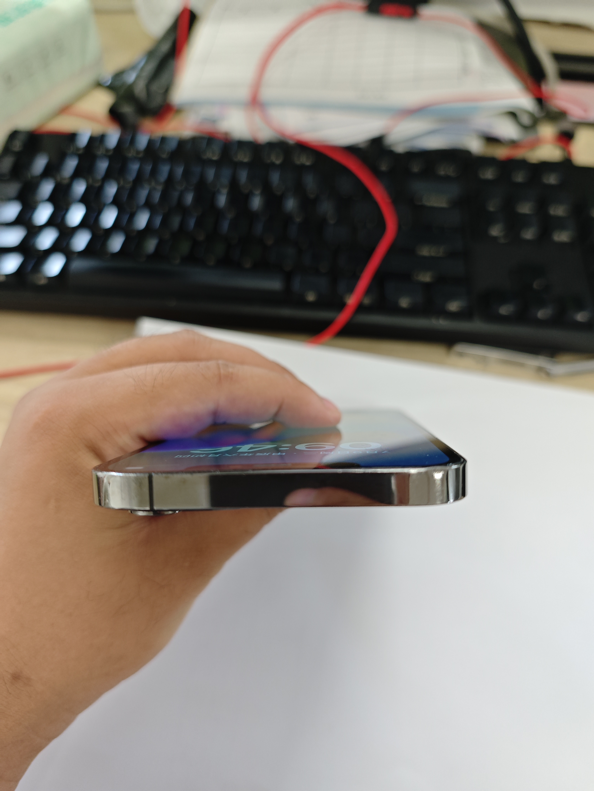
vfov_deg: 73.9
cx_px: 297
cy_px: 396
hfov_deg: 58.9
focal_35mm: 23
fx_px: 526
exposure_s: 1/100
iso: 320
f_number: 1.42
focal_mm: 6.68
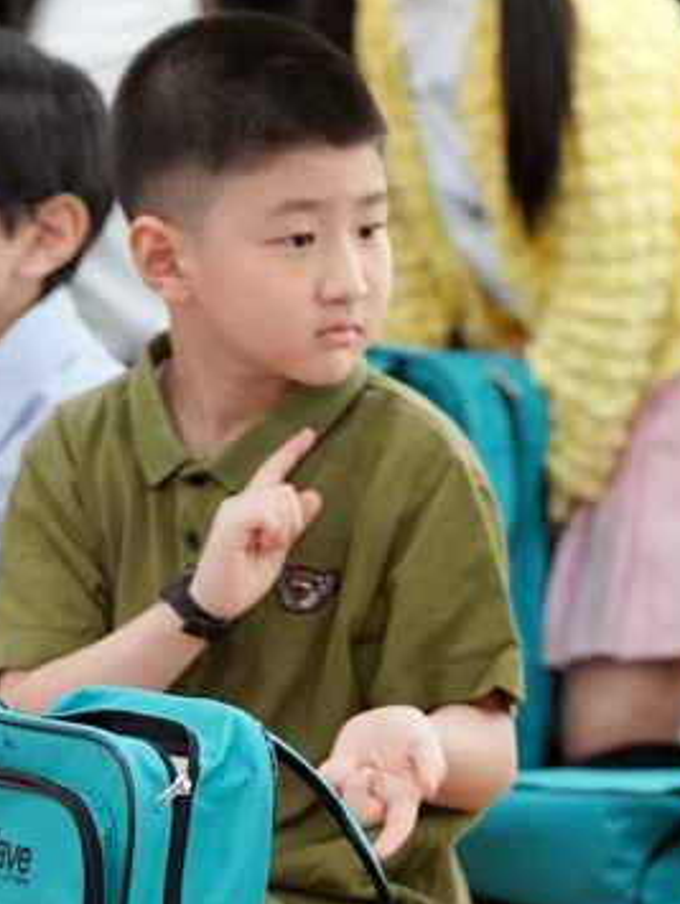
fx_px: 12733
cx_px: 800
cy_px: 471
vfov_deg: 4.1
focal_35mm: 487
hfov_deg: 3.1
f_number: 4
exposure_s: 1/250
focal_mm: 200
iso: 3200
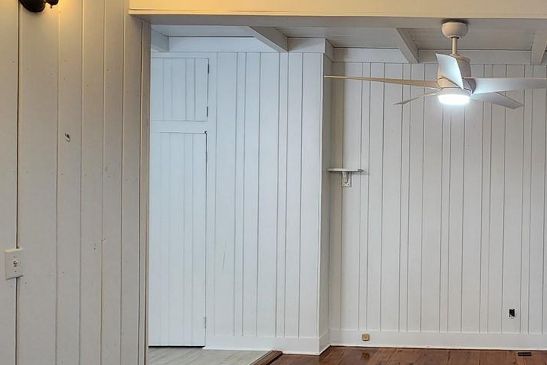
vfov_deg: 43.6
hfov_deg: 53.9
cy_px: 199
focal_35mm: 30
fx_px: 456
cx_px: 495
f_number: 2.2
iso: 320
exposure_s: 1/60
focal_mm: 2.2
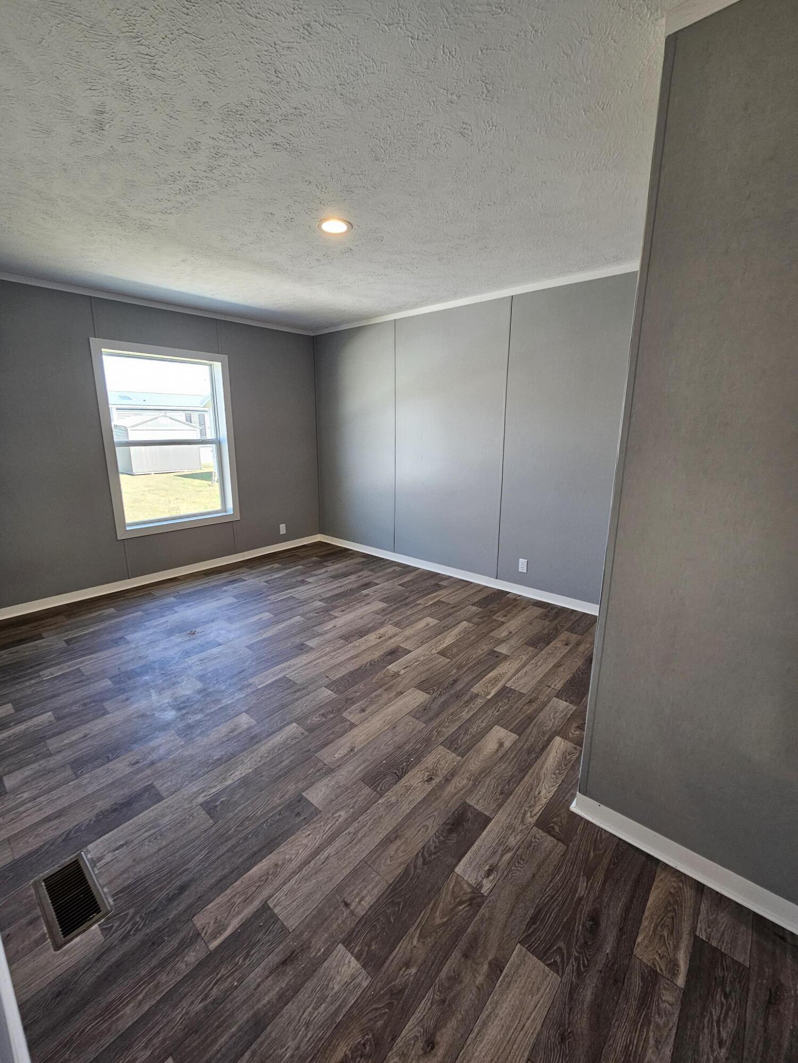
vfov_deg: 106.2
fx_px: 400
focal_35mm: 13
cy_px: 532
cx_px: 399
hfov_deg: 89.9
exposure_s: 1/60
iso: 125
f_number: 2.2
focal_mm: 2.2
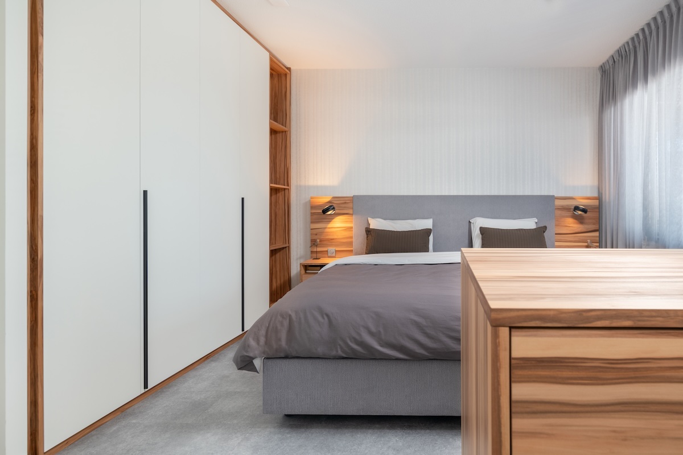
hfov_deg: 86.9
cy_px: 228
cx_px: 342
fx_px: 360
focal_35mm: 19
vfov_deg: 64.6
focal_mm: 19
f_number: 8
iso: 400
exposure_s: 1/125
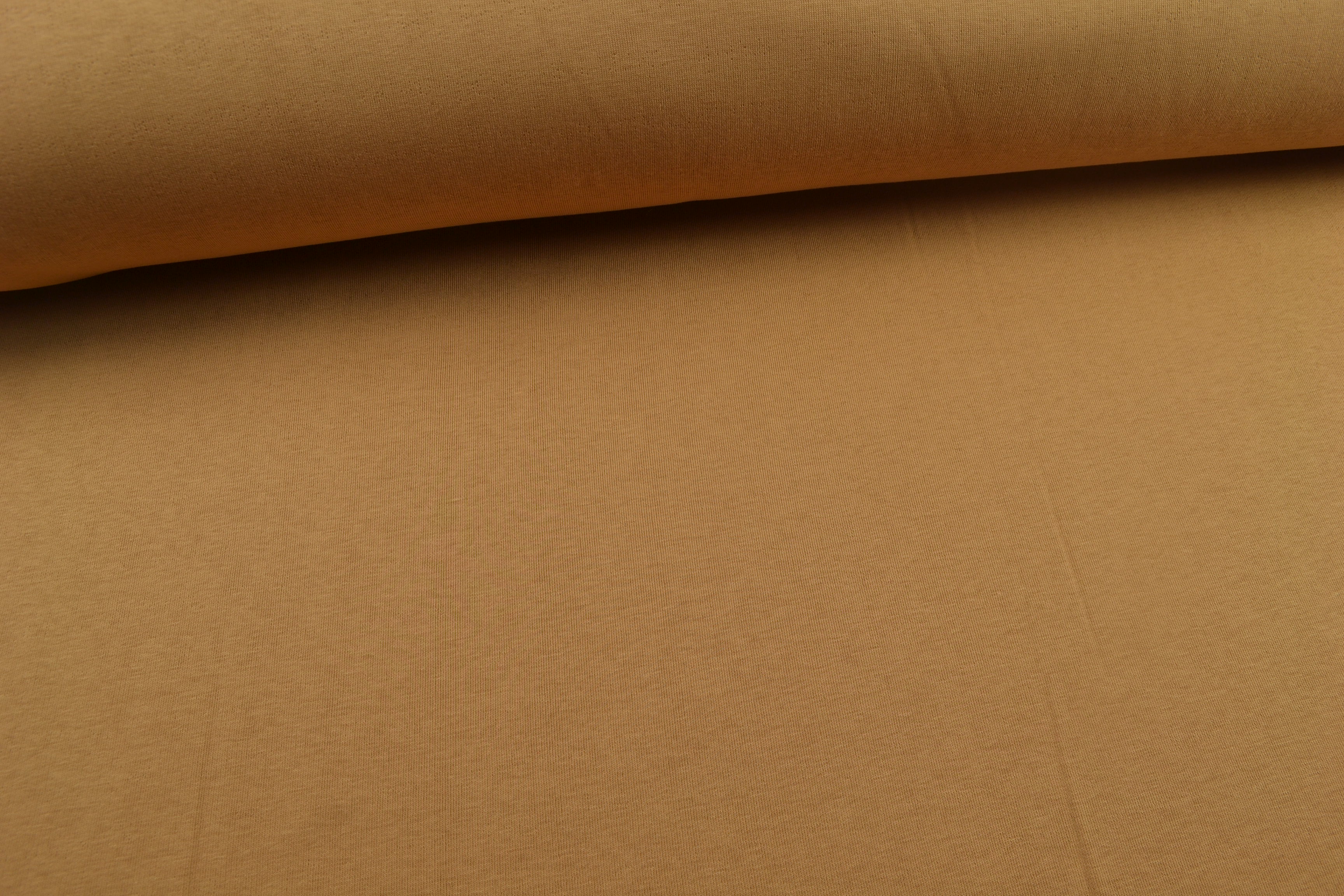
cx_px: 672
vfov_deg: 47.9
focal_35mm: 27
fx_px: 1008
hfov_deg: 67.4
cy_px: 448
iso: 100
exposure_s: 1/15
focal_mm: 18
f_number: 8
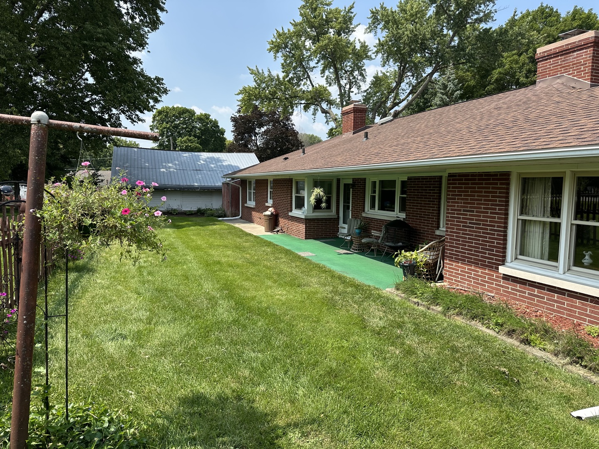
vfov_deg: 56.8
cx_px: 300
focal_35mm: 24
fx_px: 415
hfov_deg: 71.6
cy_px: 224
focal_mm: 6.86
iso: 80
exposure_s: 1/2732
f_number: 1.78
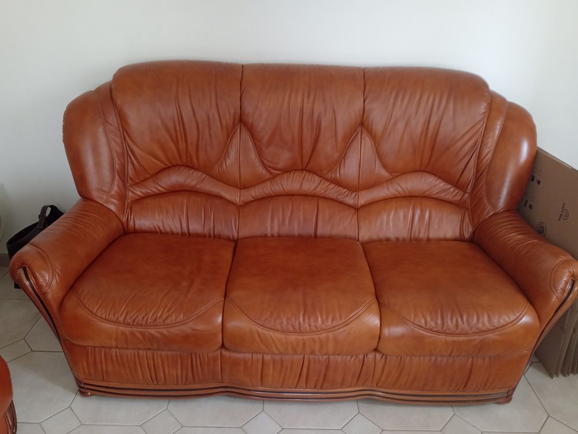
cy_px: 217
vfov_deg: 51.4
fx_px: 451
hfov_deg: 65.3
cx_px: 289
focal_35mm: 27
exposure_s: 1/33.3
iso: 1346
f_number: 1.9
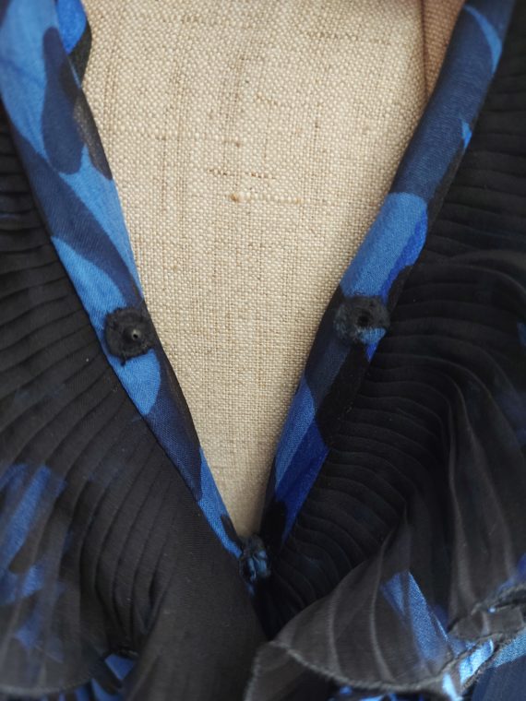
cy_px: 350
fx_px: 486
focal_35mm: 24
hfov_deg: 56.8
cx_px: 263
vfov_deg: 71.6
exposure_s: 1/50
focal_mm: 5.23
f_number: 1.8
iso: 160
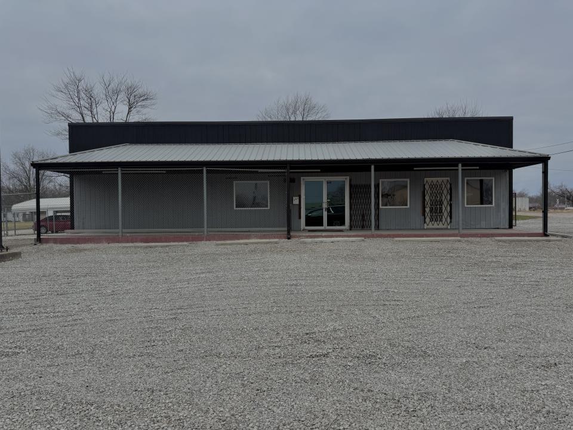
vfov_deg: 56.8
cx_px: 286
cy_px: 215
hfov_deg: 71.6
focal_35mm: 24
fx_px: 397
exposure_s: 1/2299
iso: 80
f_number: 1.78
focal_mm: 6.76
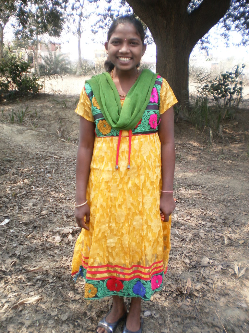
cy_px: 166
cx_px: 124
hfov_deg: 39.7
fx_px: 345
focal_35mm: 36
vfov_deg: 51.4
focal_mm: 6.3
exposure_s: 1/100
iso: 100
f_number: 3.1
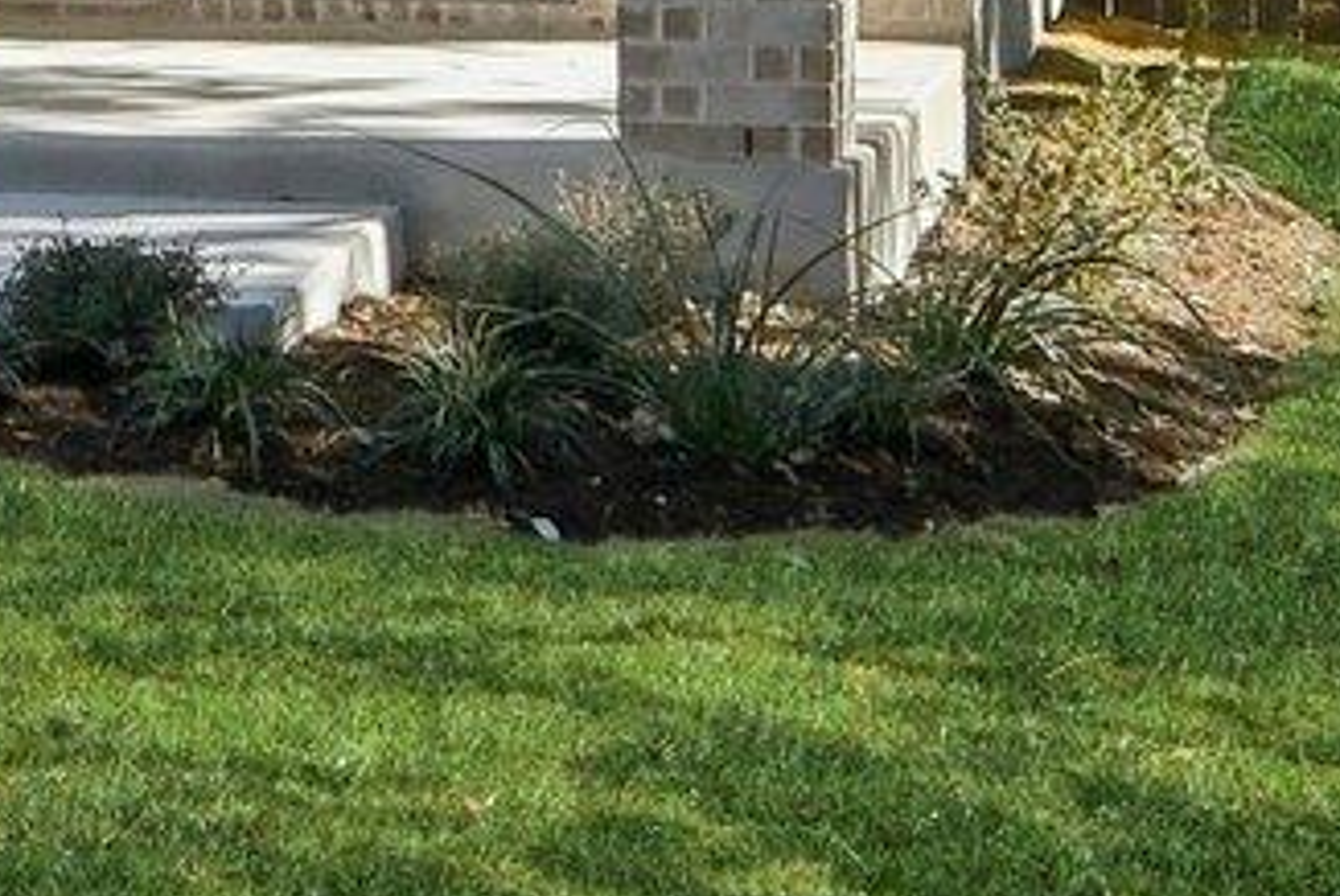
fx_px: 5258
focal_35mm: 141
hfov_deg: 13.7
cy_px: -931
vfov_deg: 9.1
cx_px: -654
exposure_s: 1/800
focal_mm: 15
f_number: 8
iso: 400
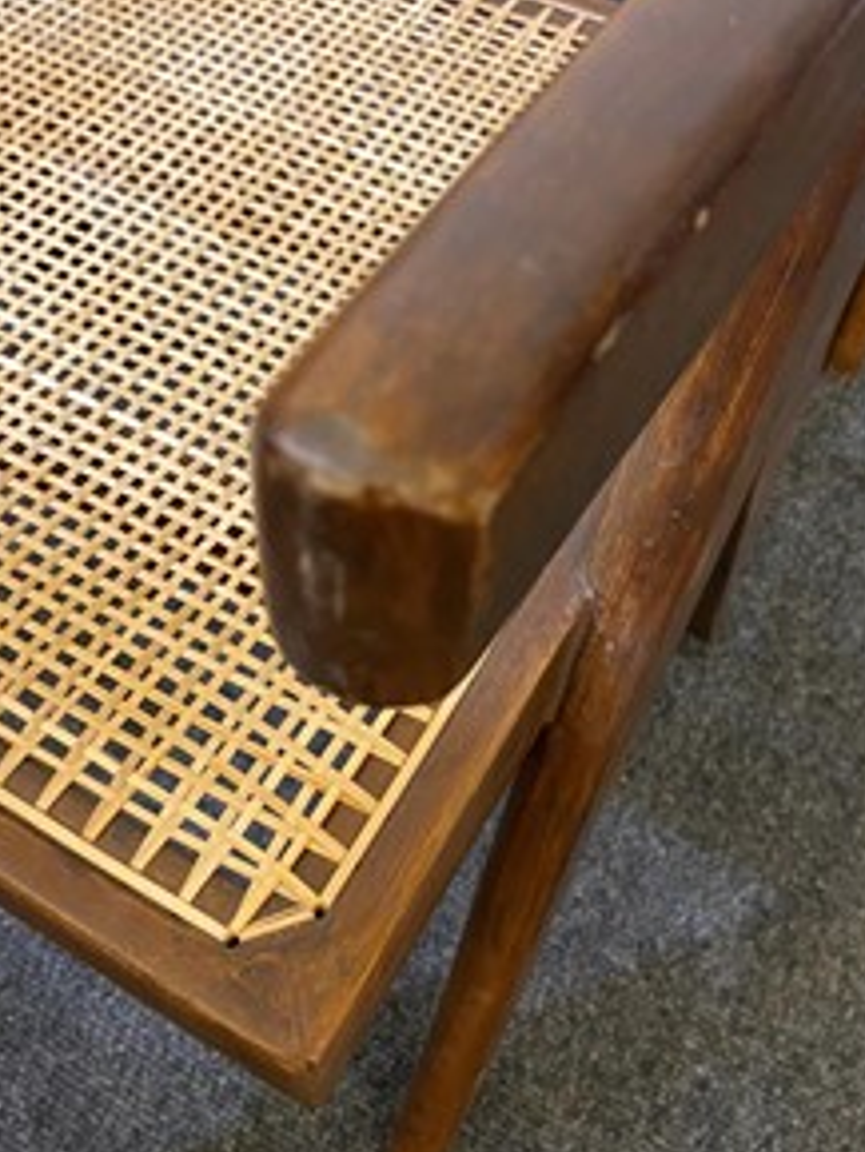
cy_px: 562
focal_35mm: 36
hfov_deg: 39.6
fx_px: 1199
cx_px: 371
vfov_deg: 51.3
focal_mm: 4.25
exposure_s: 1/50
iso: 500
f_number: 1.8
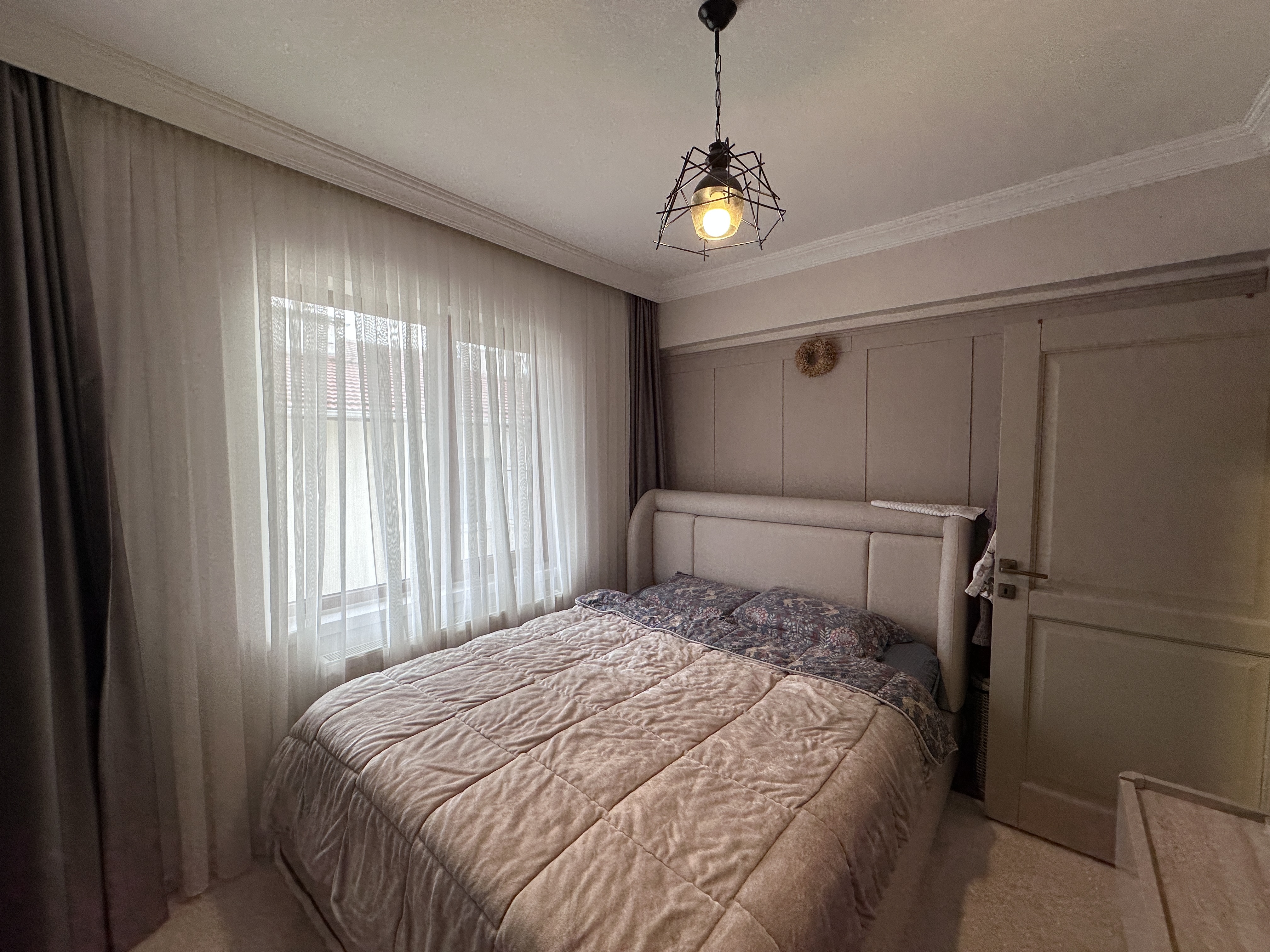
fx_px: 514
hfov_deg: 102.1
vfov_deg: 85.7
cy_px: 476
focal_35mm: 14
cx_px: 635
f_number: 2.2
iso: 100
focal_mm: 2.22
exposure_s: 1/100
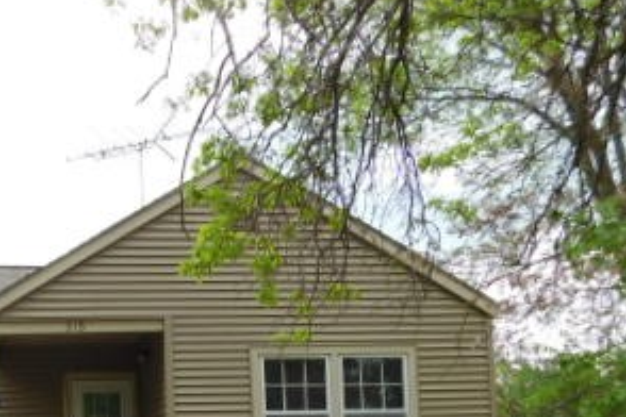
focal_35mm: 52
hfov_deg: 36.2
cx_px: 83
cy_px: 449
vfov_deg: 24.4
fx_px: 904
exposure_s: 1/500
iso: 125
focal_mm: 4
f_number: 3
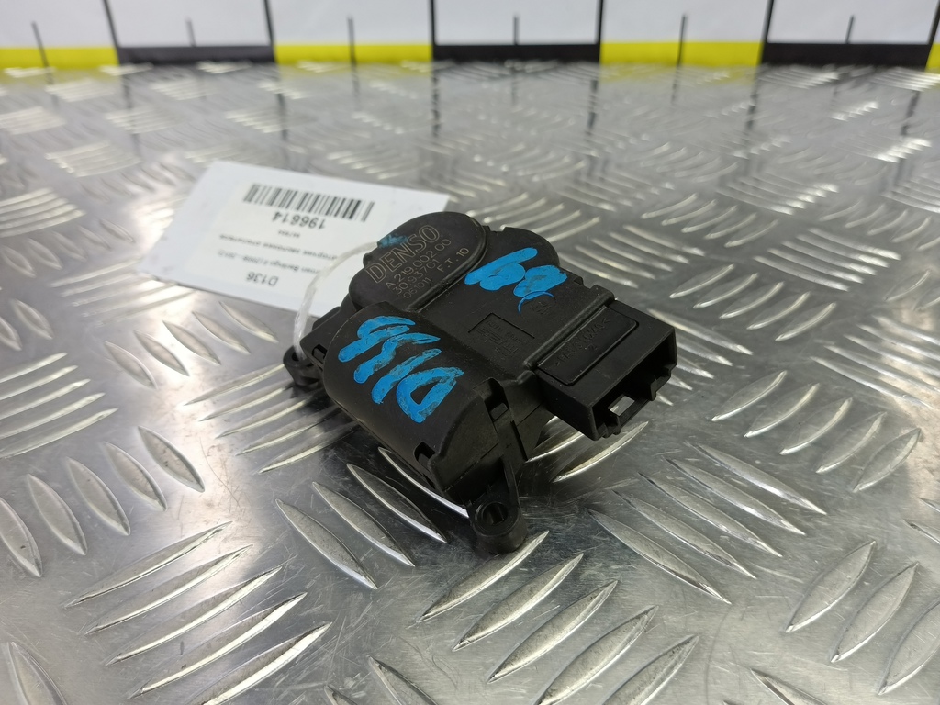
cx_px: 470
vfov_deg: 58.9
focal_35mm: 23
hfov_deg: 73.9
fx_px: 625
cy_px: 352
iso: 132
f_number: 1.6
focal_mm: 4.11
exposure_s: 1/50
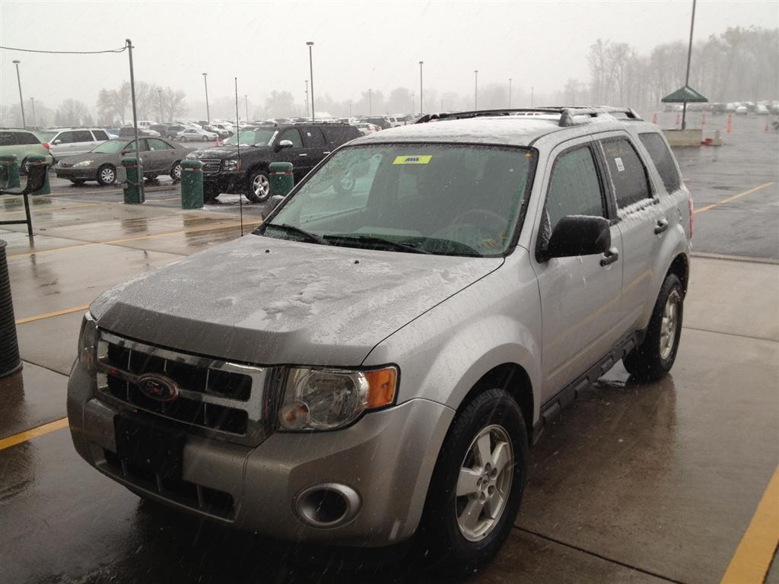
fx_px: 788
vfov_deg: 40.7
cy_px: 292
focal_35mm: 35
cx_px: 390
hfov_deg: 52.6
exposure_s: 1/120
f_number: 2.4
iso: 50
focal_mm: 4.28
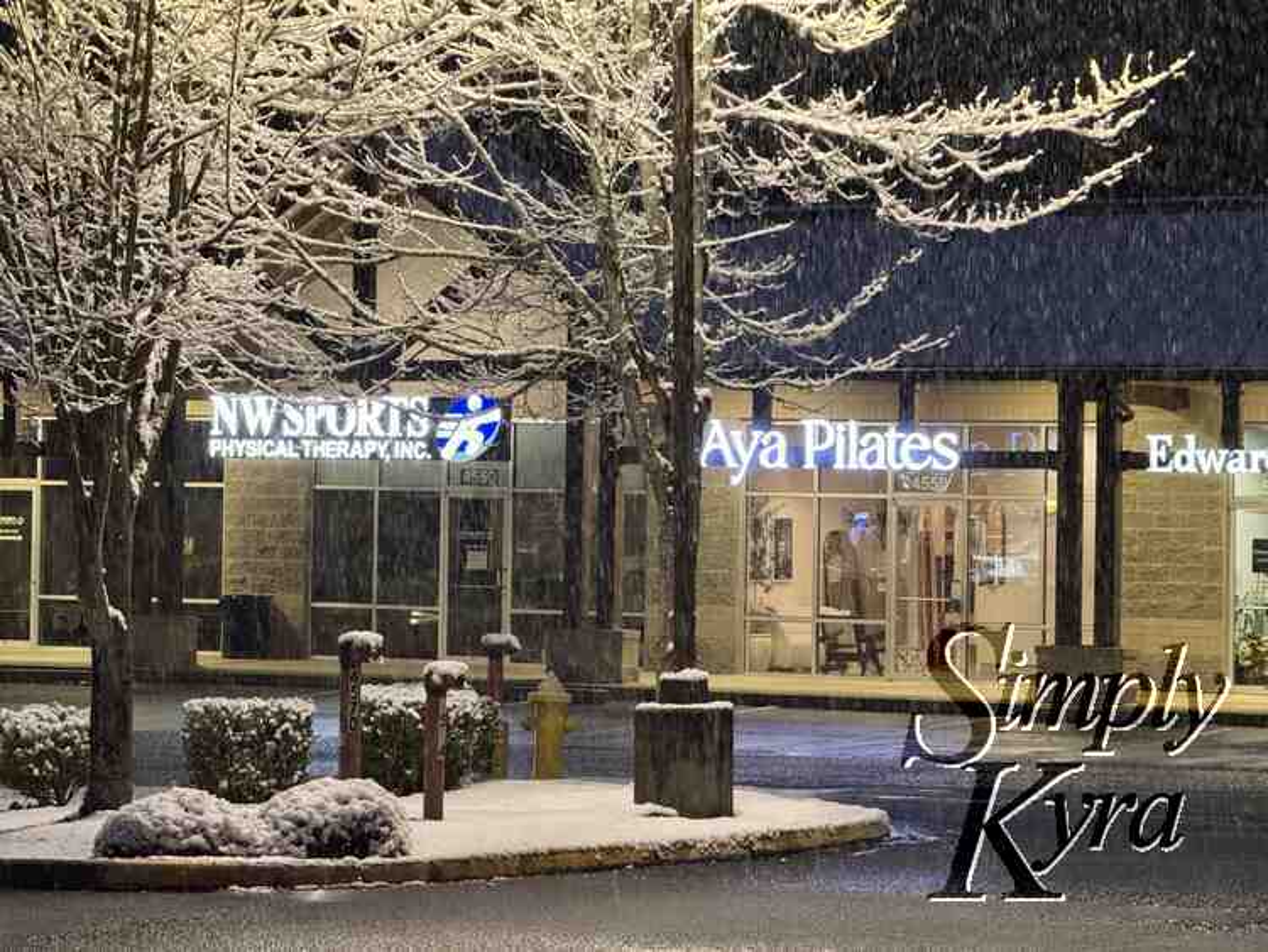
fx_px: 4397
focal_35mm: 120
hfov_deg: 16.4
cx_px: 634
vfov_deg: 12.4
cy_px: 476
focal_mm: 15.66
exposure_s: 1/40
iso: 640
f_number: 2.8
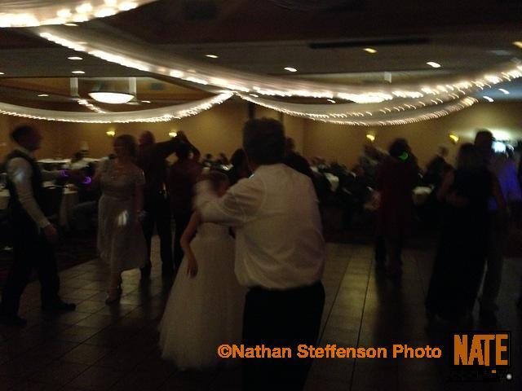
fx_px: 498
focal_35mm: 33
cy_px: 196
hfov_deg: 55.4
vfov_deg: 42.9
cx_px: 261
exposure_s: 1/15
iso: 800
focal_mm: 4.12
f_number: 2.4
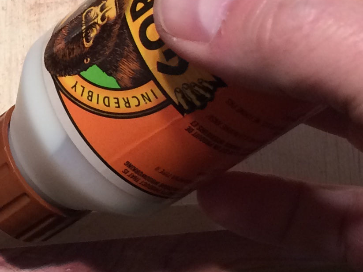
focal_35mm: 115
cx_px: 39
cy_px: 110
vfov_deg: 12.9
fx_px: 1206
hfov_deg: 16.9
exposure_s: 1/30
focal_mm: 4.15
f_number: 2.2
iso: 100
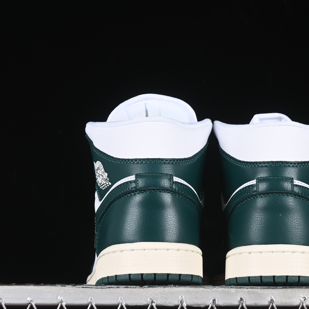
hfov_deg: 15.5
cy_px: 173
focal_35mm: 112
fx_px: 1131
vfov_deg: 15.6
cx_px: 215
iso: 160
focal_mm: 50
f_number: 7.1
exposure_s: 1/80
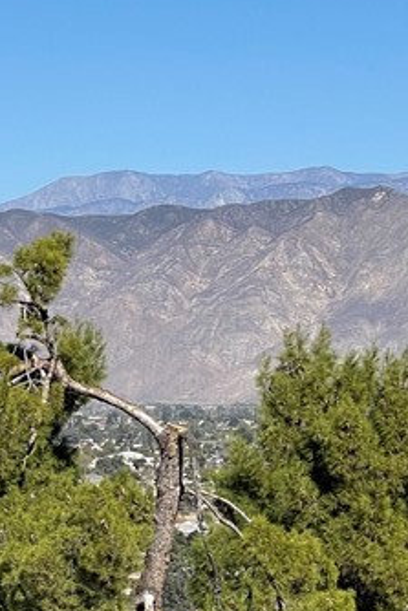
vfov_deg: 10.1
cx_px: -104
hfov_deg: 6.7
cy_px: 338
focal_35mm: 204
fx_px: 3464
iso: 20
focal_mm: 7.5
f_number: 2.2
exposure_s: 1/1727
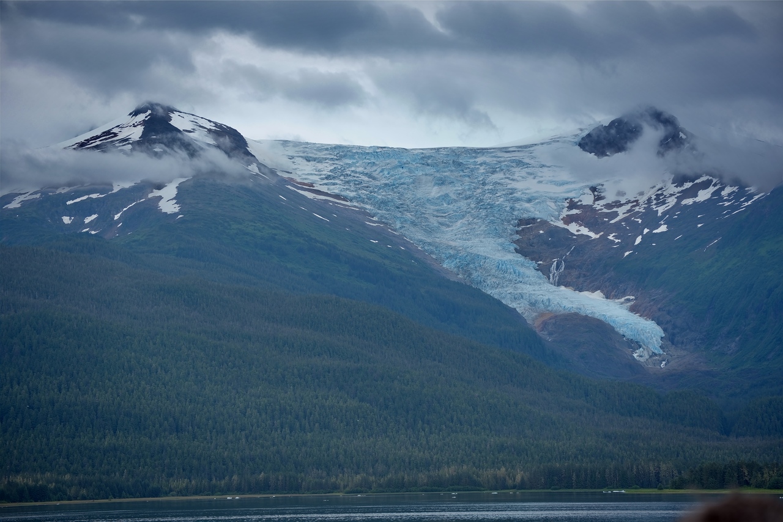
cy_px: 261
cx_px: 392
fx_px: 2219
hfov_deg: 20.0
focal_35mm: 102
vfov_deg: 13.4
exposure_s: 1/250
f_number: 8
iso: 100
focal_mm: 102
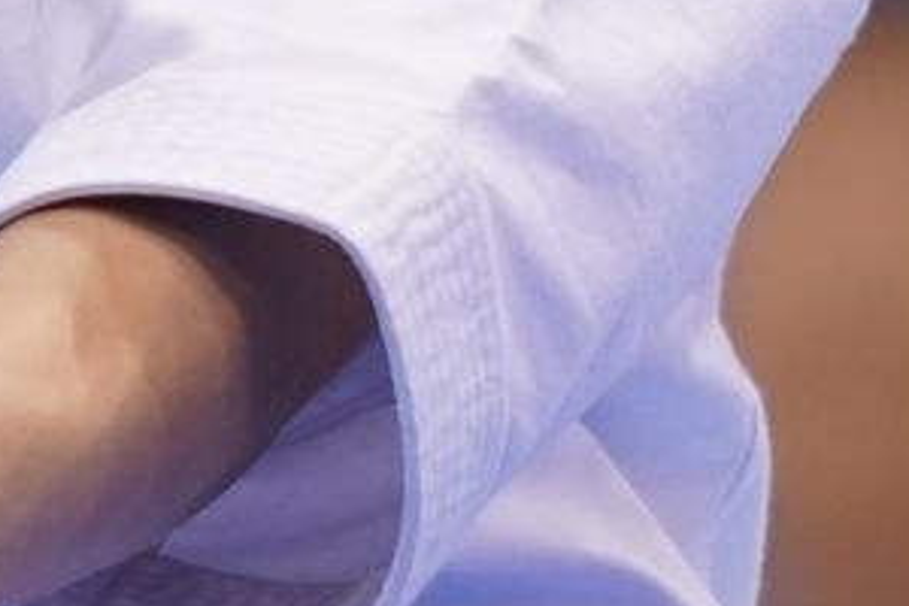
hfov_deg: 0.6
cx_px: -445
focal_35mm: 3598
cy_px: -597
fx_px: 90842
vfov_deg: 0.4
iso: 800
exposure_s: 1/500
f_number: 2.8
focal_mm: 400
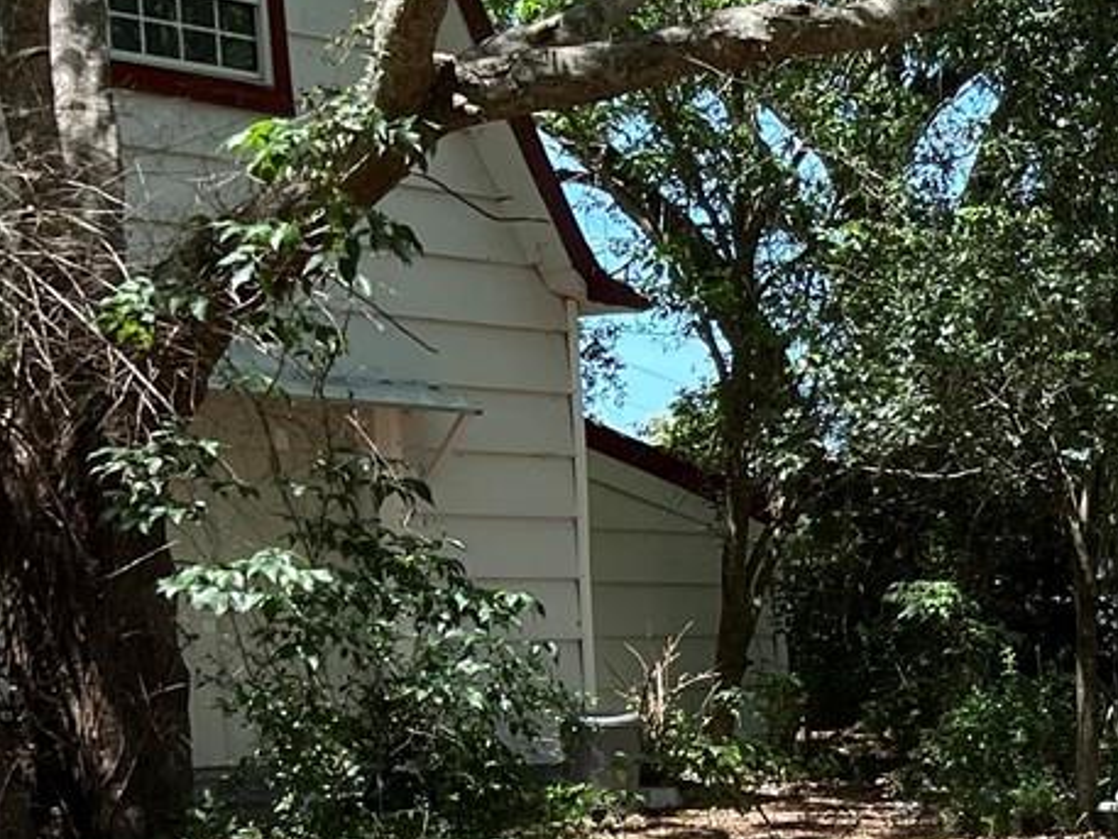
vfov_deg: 15.8
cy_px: 927
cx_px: 1720
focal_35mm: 91
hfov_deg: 18.8
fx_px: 2940
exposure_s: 1/1129
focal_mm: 5.1
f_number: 1.6
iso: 50
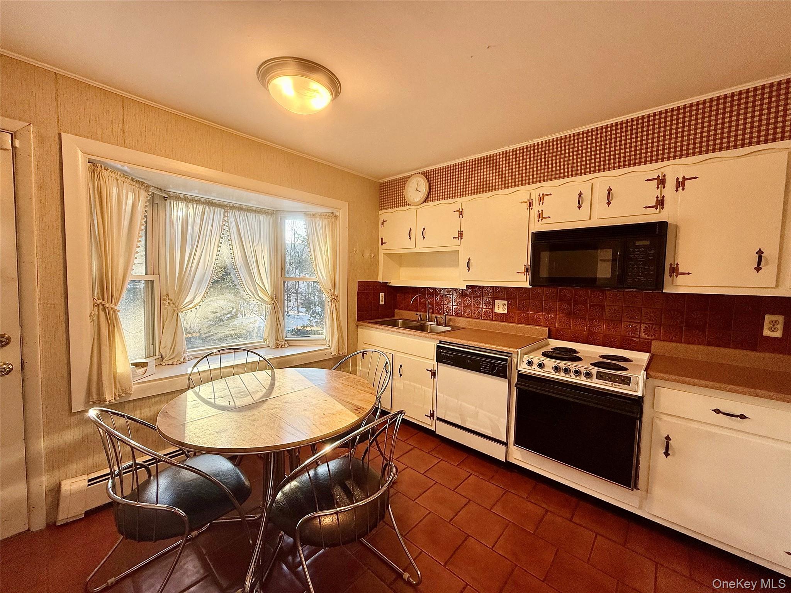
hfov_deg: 102.1
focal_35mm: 14
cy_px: 296
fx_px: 320
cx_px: 396
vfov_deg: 85.7
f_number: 2.2
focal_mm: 2.22
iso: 80
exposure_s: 1/99
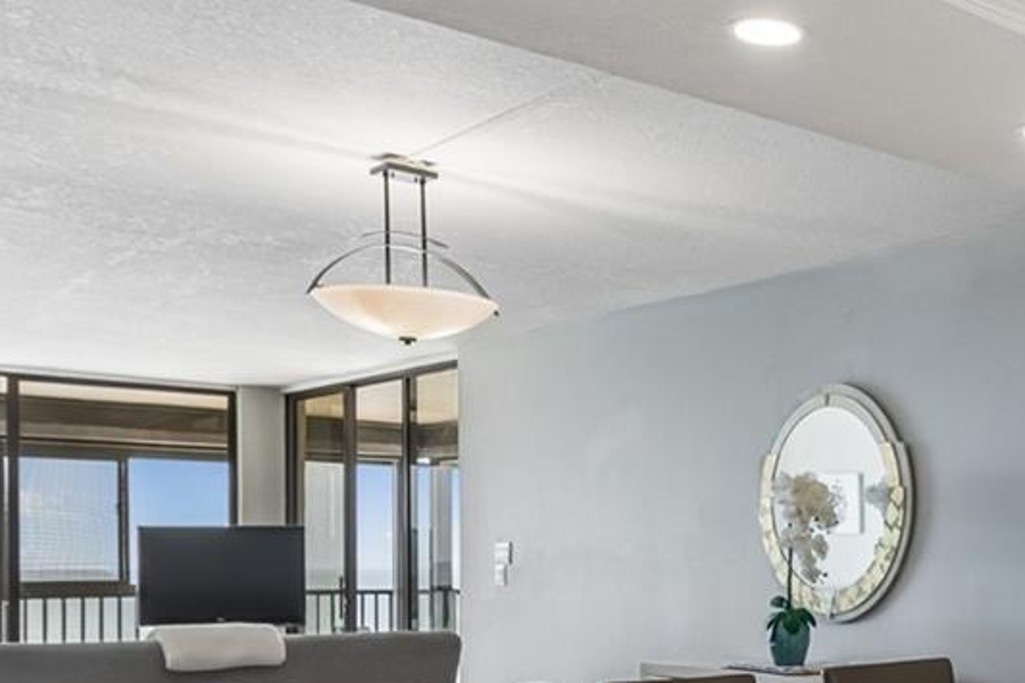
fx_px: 1281
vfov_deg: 29.1
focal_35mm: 45
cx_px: 1088
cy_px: 564
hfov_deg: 37.5
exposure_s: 1/5
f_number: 7.1
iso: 100
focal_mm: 10
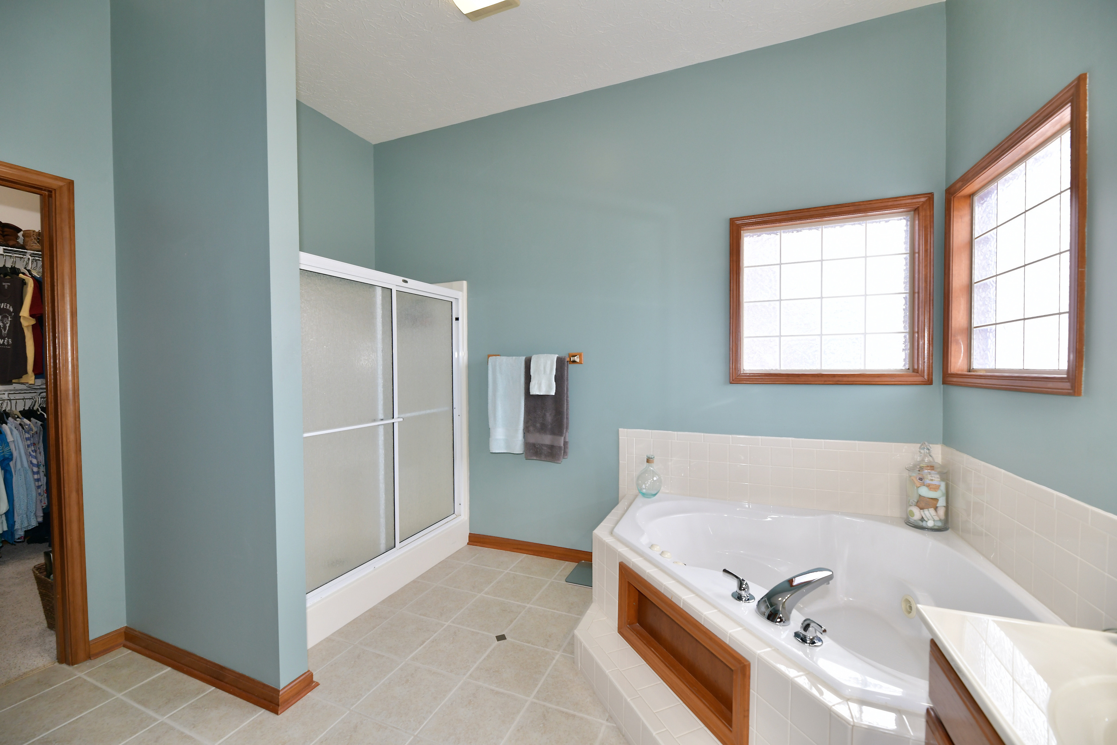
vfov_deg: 81.2
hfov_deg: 104.3
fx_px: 434
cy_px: 372
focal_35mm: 14
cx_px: 558
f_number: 6.3
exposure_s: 1/50
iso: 640
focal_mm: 14
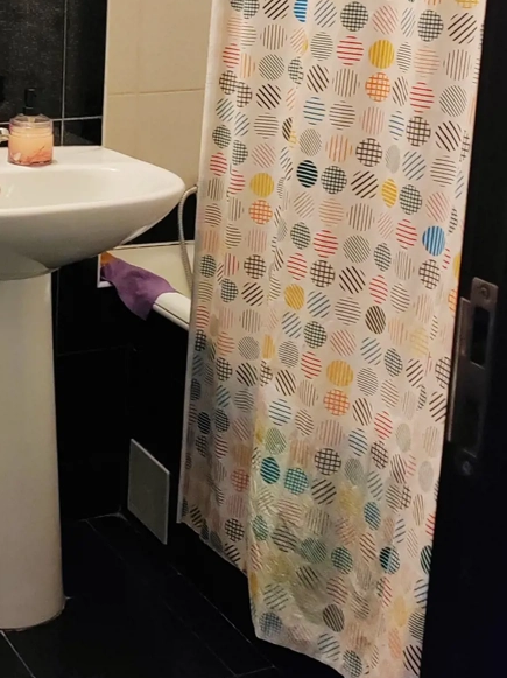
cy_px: 204
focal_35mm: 62
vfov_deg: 30.9
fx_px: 1212
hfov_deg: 22.6
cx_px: -15
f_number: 1.9
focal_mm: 5.52
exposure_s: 1/100
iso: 2500
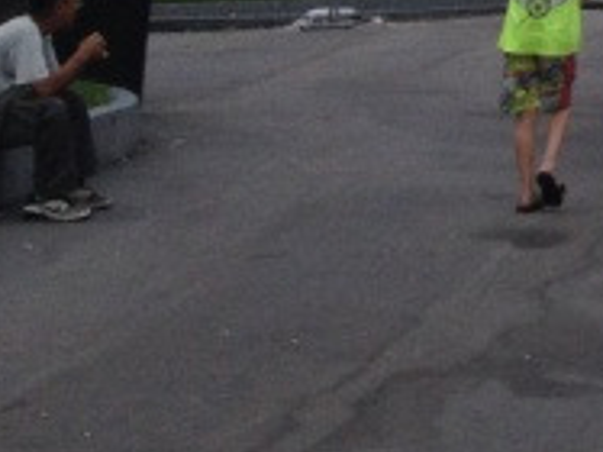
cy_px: -704
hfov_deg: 9.3
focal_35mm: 192
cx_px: 1425
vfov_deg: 7.2
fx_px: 3342
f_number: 2.4
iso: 50
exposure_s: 1/1346
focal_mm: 4.28
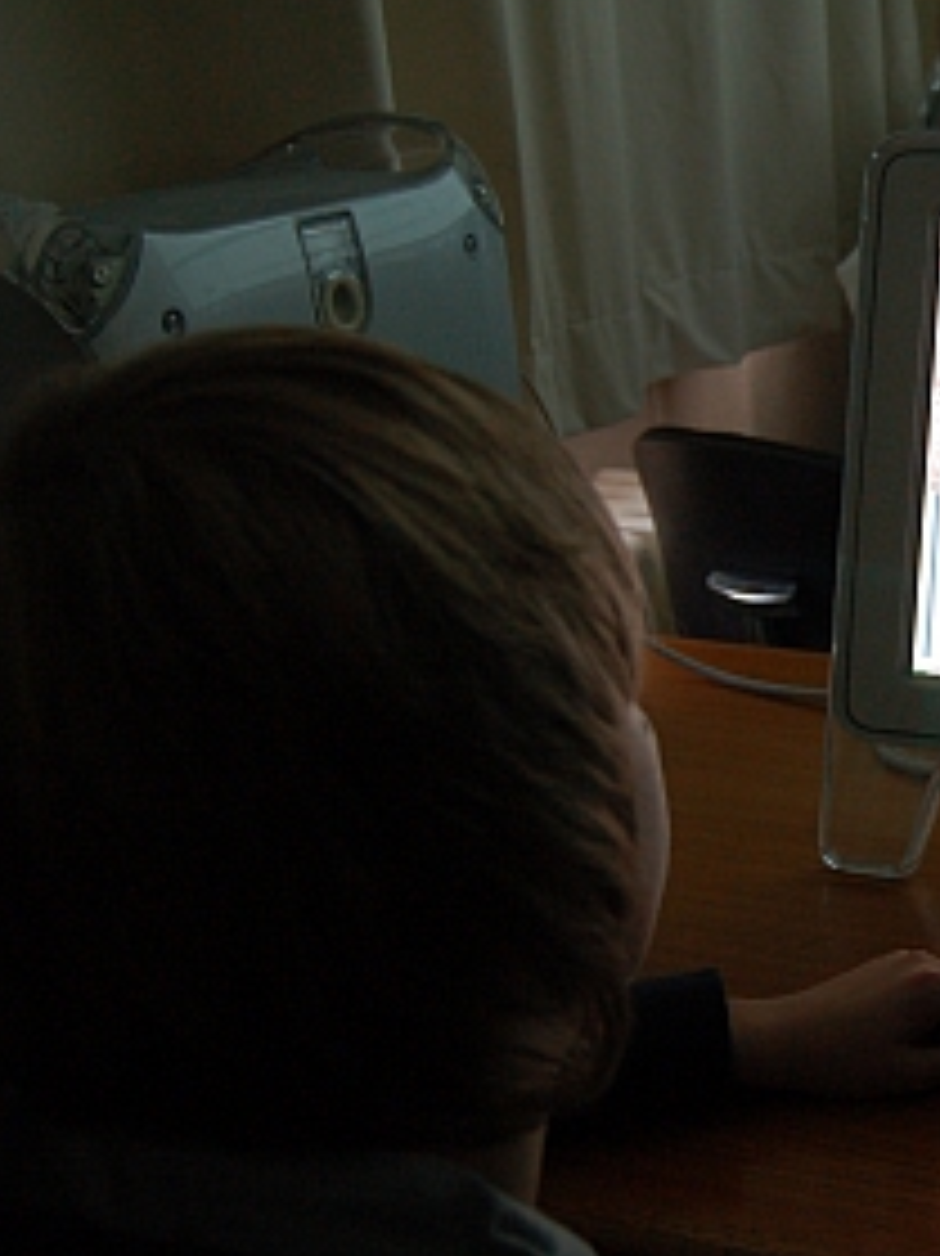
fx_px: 2243
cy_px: 599
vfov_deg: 31.3
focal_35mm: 62
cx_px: 1012
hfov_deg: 22.4
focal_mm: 23
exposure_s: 1/30
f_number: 3.8
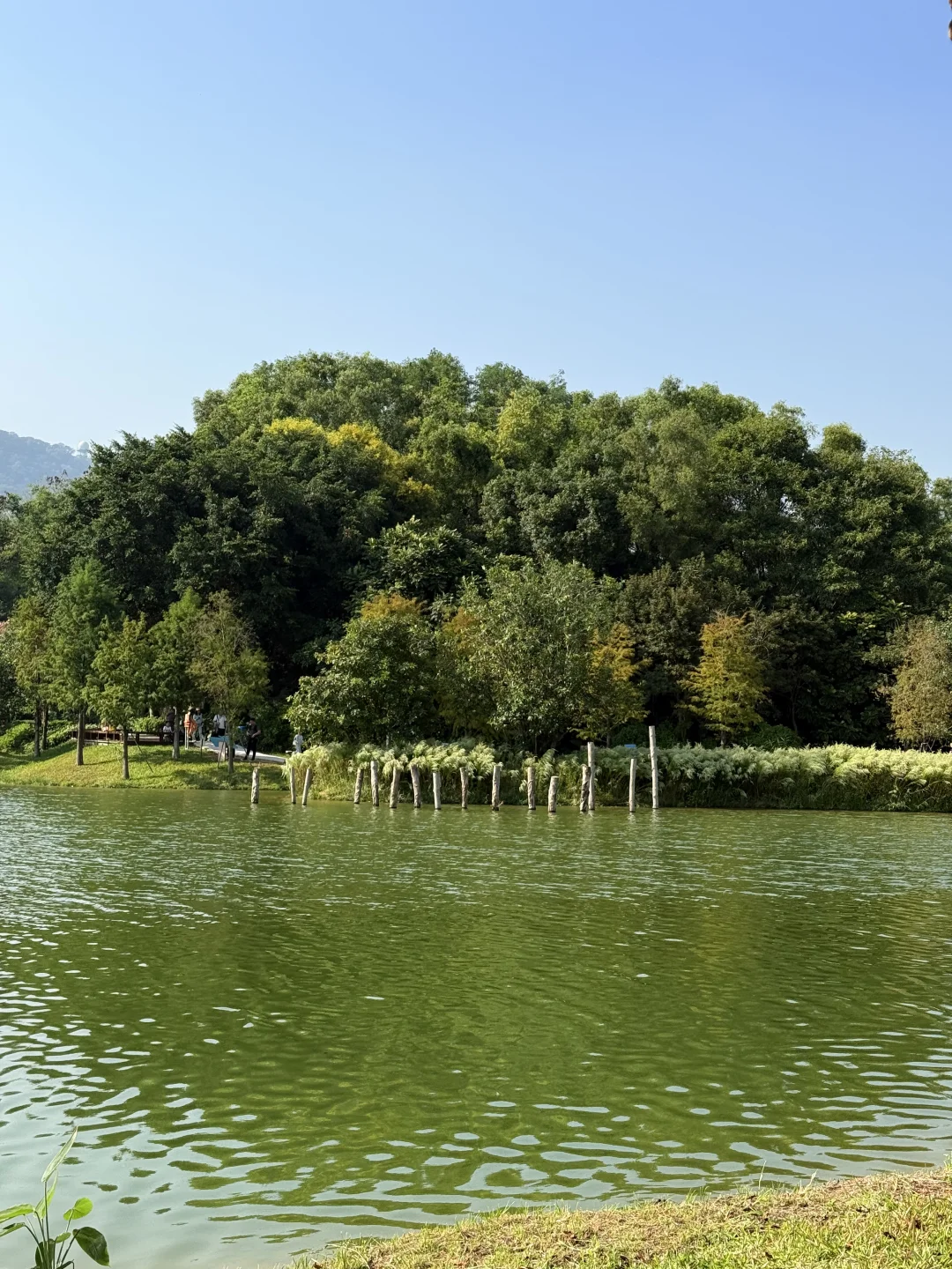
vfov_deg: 39.7
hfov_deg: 30.3
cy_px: 634
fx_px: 1760
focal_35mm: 48
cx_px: 476
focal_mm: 6.76
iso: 64
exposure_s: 1/3534
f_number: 1.78
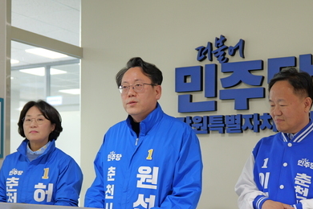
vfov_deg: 23.2
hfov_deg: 34.4
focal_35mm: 58
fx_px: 504
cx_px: 139
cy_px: 155
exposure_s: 1/200
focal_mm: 31
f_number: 2.8
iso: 2000
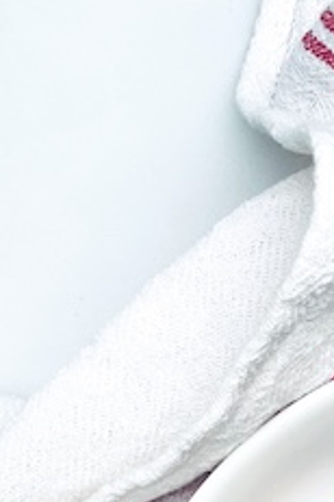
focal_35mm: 78
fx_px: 1085
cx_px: 505
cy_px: 723
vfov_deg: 22.1
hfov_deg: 16.0
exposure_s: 1/60
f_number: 1.8
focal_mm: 4.25
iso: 400
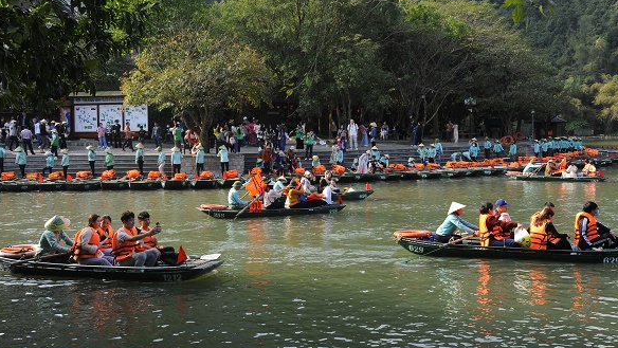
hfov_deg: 47.3
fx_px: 705
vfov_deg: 27.7
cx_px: 312
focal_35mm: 43
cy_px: 144
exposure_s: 1/100
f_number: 14
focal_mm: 40
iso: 500
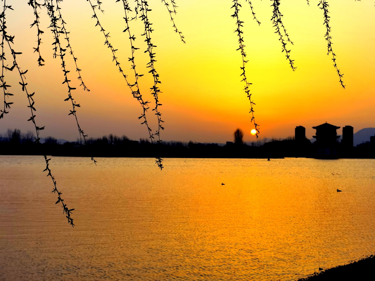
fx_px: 607
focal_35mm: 56
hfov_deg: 34.3
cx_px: 188
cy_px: 140
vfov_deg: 26.1
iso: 50
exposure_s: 1/1603
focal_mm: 6.67
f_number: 1.9
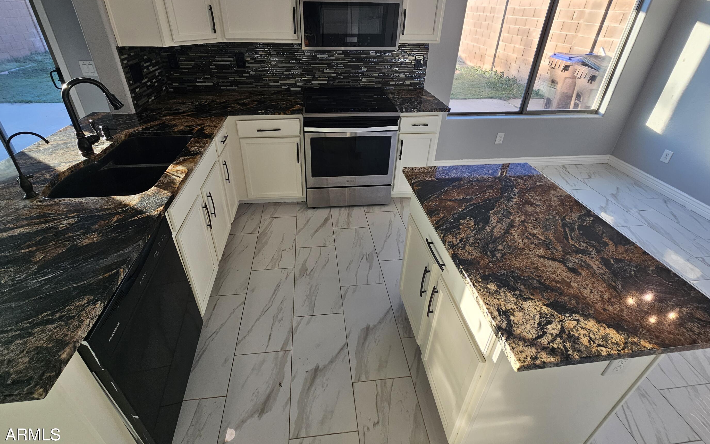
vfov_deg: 73.7
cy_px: 171
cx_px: 350
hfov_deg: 101.5
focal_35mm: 15
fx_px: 290
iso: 64
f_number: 2.2
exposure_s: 1/120
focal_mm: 2.2
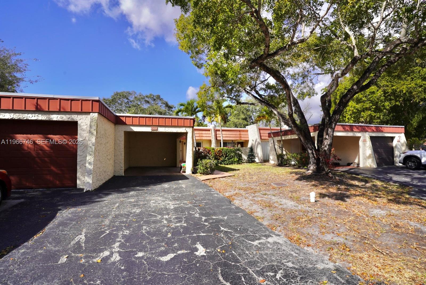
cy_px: 142
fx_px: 201
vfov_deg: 70.5
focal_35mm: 17
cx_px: 213
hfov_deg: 93.2
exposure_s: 1/160
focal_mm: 17
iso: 100
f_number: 9
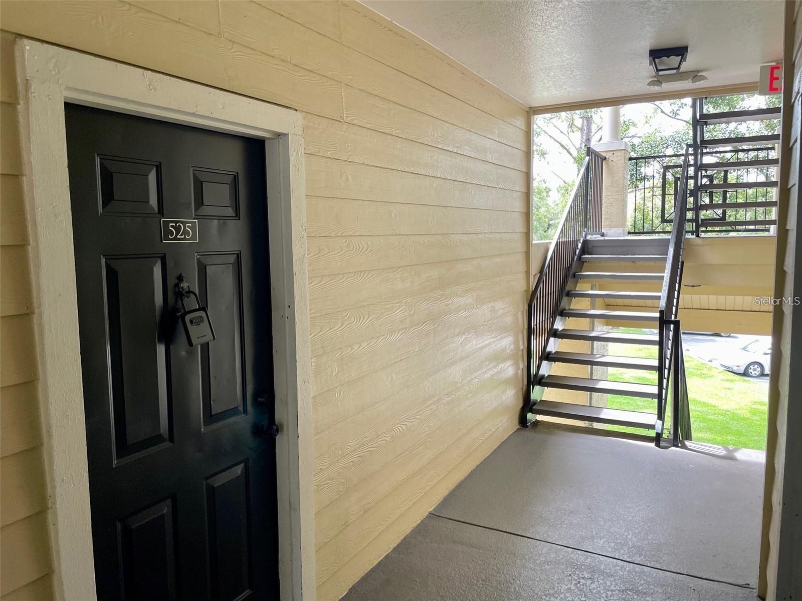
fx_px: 602
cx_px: 401
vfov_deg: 53.1
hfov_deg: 67.3
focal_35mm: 26
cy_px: 300
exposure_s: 1/121
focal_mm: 4.2
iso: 80
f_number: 1.6
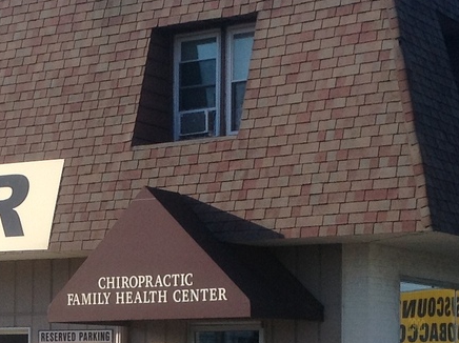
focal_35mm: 116
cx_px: 89
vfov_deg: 12.6
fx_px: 1536
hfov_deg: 16.9
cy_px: 335
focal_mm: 4.28
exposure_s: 1/1209
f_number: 2.4
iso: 50
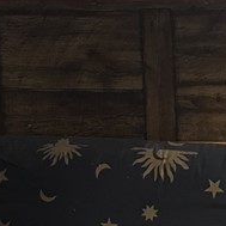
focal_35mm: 139
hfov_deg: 12.2
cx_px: 295
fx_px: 1027
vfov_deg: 12.6
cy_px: 93
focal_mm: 4.15
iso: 80
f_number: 2.2
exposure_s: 1/10
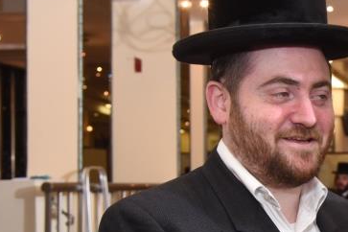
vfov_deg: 14.1
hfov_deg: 20.4
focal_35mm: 96
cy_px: 205
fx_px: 928
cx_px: 371
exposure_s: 1/100
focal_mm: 34
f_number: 6.3
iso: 800
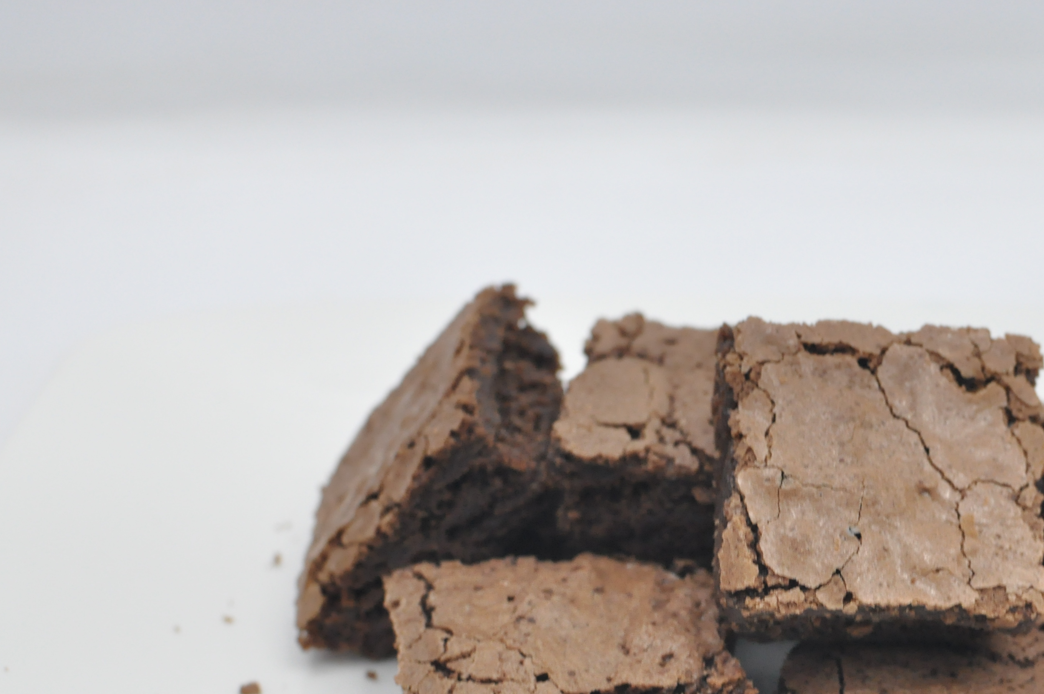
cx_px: 787
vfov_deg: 16.4
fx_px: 2398
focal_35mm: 83
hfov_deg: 24.3
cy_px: 533
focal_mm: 35
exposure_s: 1/80
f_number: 6.3
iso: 1000
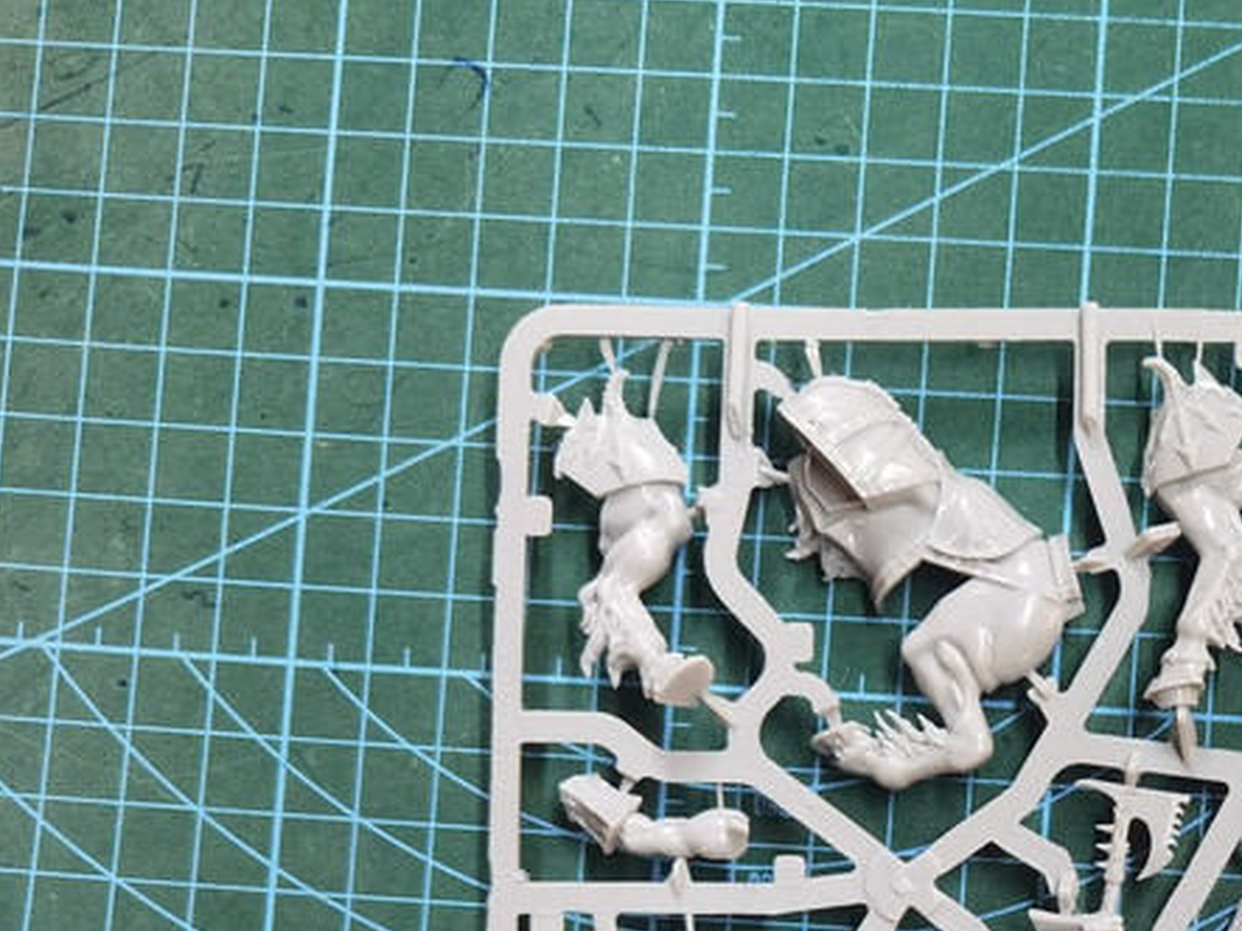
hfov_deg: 27.4
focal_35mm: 65
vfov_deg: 21.0
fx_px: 2332
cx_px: 1353
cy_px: 1116
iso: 320
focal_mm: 6.71
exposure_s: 1/50
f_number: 1.9
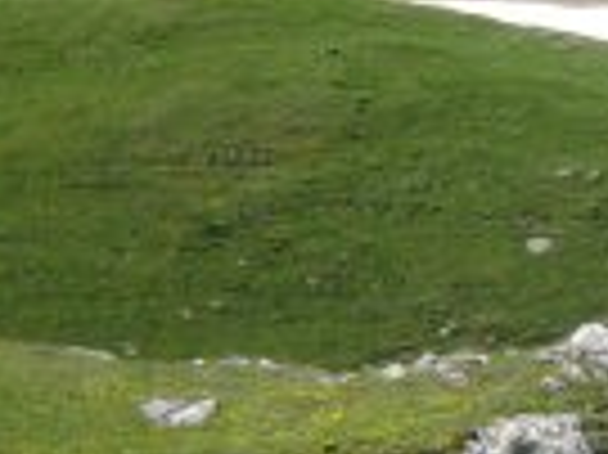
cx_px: 1067
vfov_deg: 3.8
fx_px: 6791
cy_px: 211
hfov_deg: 5.1
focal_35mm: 387
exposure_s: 1/200
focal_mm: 18.2
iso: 50
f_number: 5.1
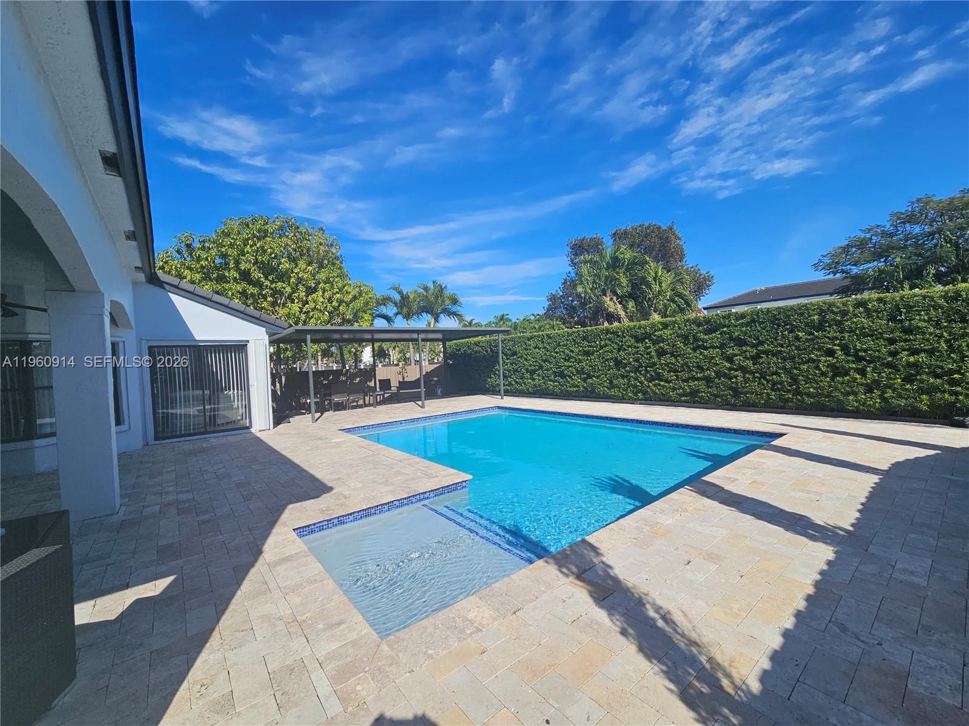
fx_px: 364
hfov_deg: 106.2
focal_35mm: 13
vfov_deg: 89.9
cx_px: 484
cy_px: 363
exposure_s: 1/3747
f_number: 2.2
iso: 50
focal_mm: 2.2
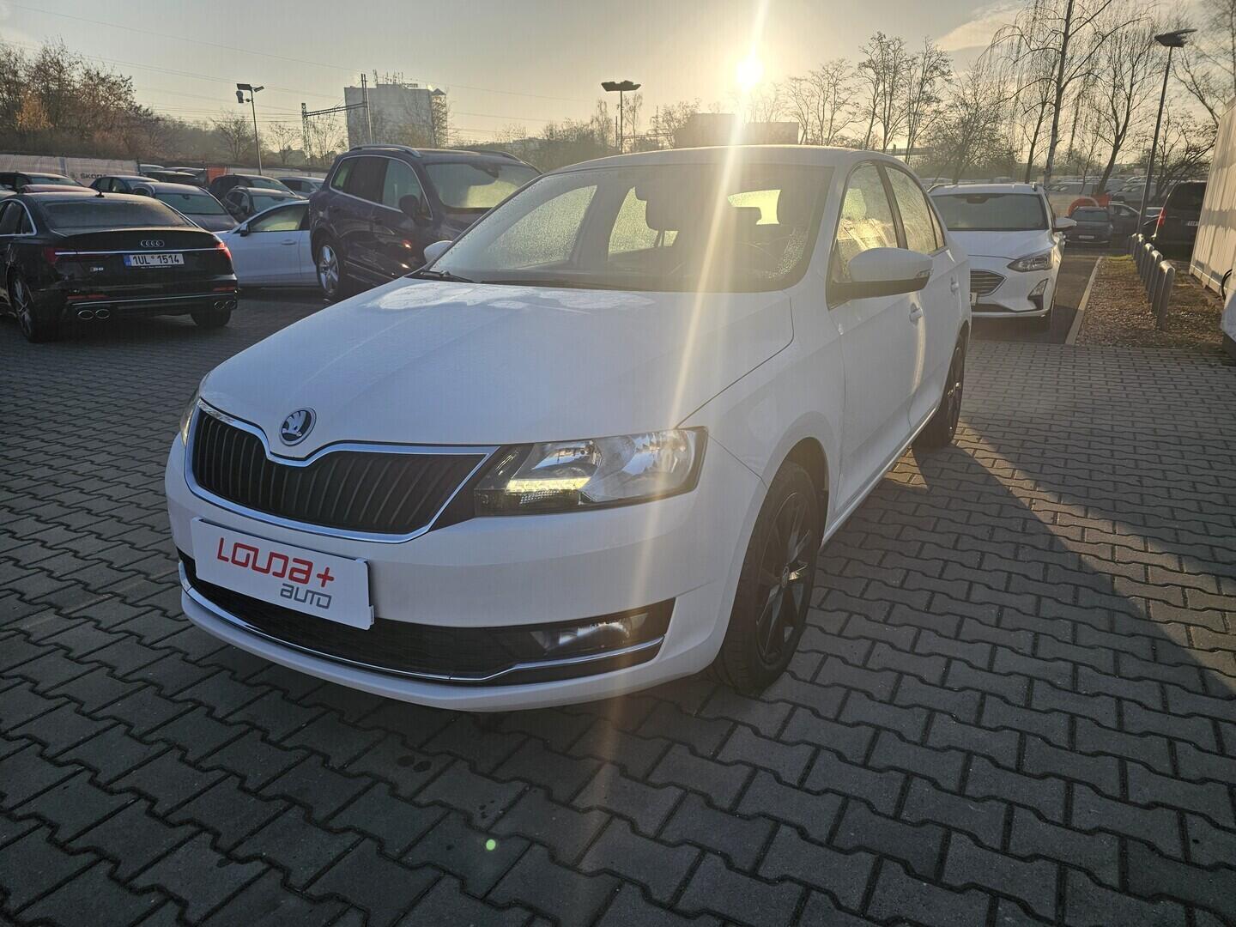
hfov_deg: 73.9
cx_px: 618
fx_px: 821
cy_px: 464
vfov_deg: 58.9
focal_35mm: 23
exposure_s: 1/1008
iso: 25
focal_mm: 6.3
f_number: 1.7
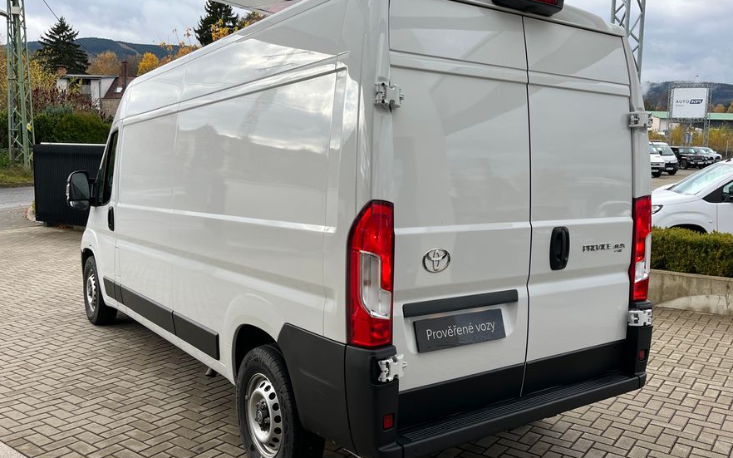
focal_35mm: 32
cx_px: 381
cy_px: 217
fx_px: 639
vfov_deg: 39.4
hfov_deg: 59.6
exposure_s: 1/742
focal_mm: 5.1
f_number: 1.6
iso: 50
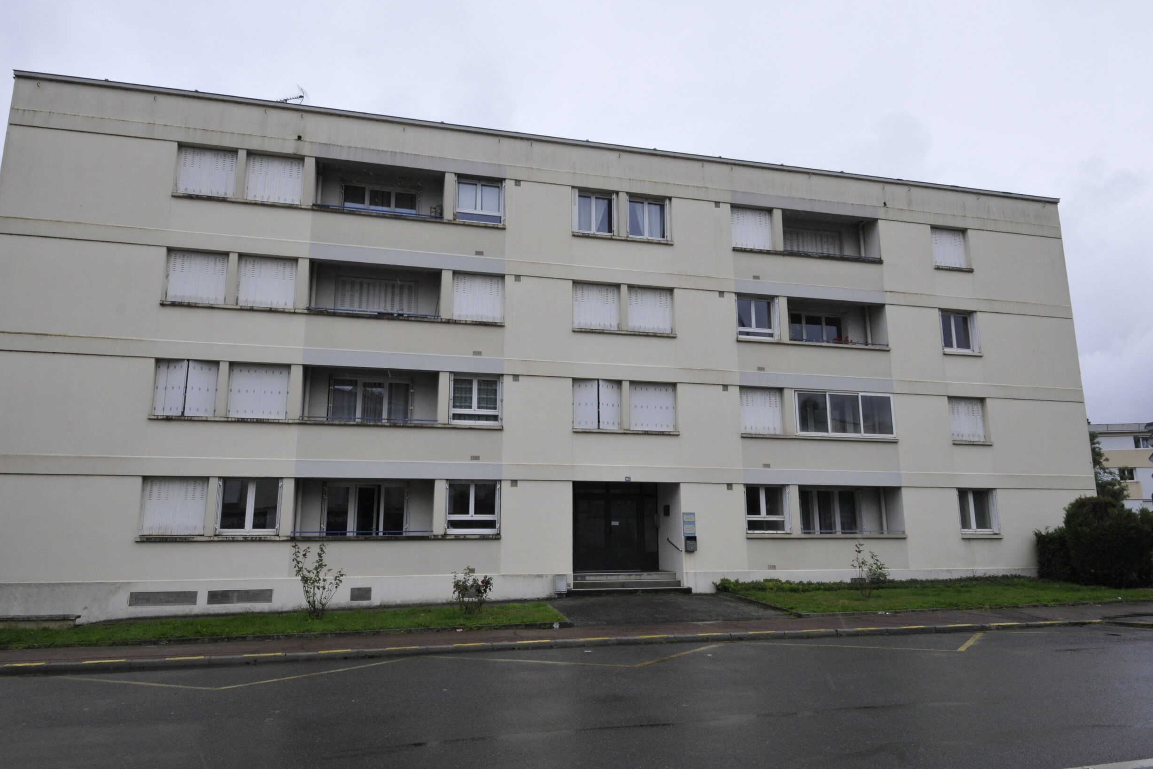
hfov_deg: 74.8
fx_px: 753
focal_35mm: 24
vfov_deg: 54.1
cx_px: 580
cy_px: 399
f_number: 13
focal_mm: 15
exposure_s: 1/500
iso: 800
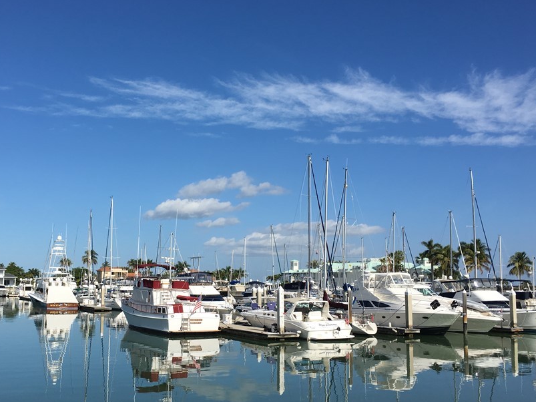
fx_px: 573
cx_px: 214
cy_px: 239
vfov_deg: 38.5
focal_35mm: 37
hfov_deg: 49.8
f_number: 2.2
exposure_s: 1/2481
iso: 25
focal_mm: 4.15
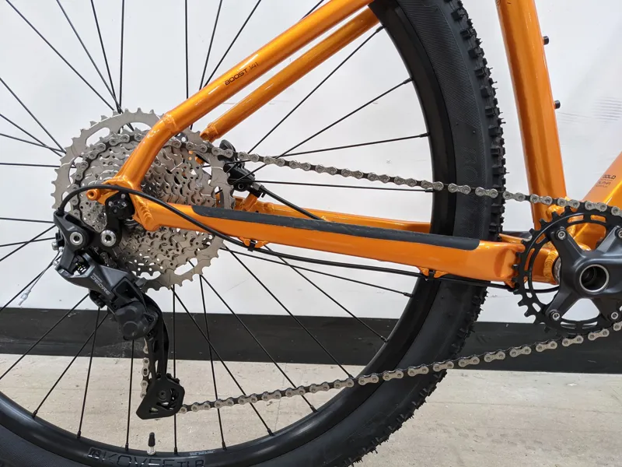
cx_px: 311
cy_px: 234
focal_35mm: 27
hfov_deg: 65.3
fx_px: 485
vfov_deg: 51.4
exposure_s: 1/24
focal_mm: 4.38
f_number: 1.73
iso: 119
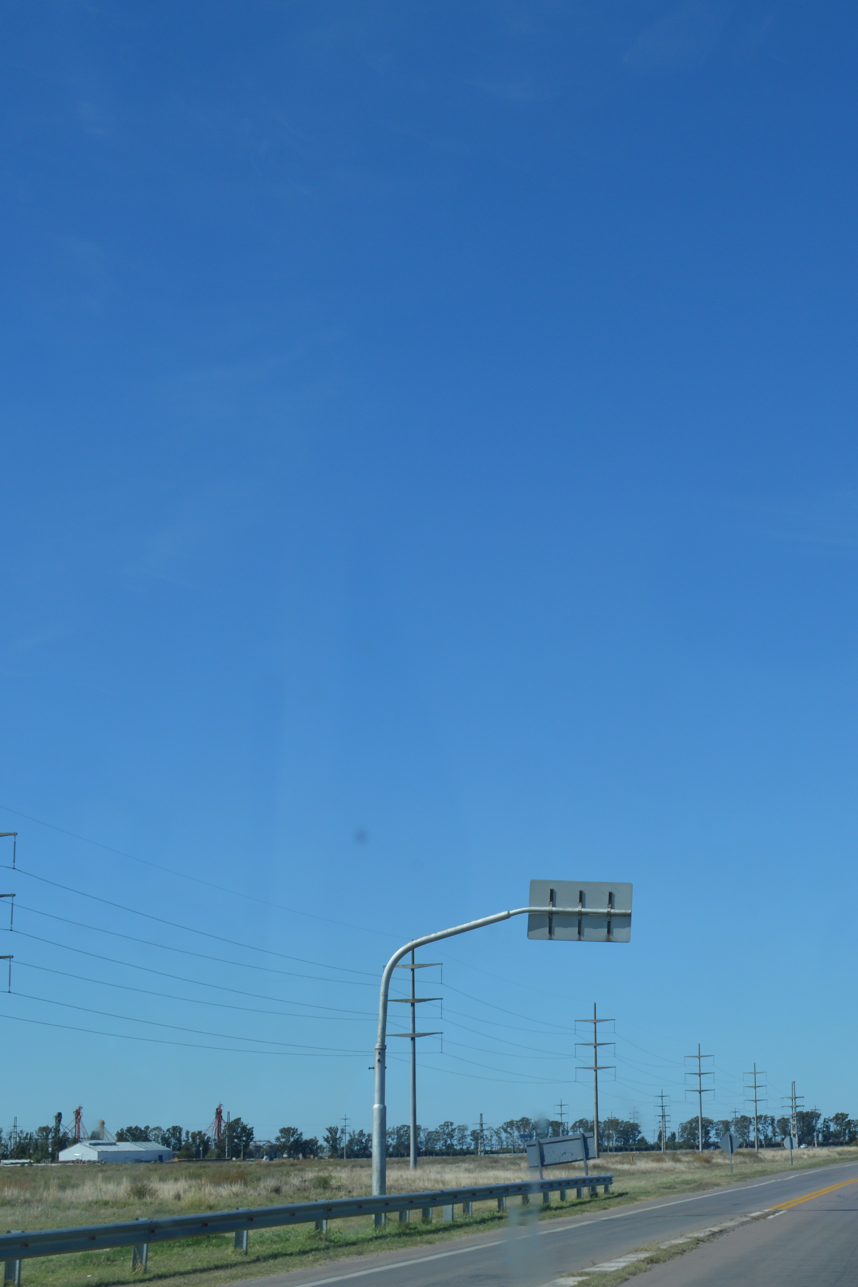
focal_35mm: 66
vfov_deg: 30.6
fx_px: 2351
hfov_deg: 20.3
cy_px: 644
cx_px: 756
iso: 100
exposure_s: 1/320
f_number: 9
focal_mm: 29
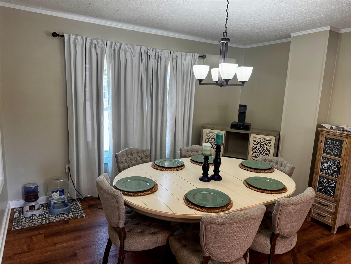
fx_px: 243
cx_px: 176
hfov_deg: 71.6
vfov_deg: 56.8
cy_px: 132
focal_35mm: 24
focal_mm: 6.76
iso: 160
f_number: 1.78
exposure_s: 1/120
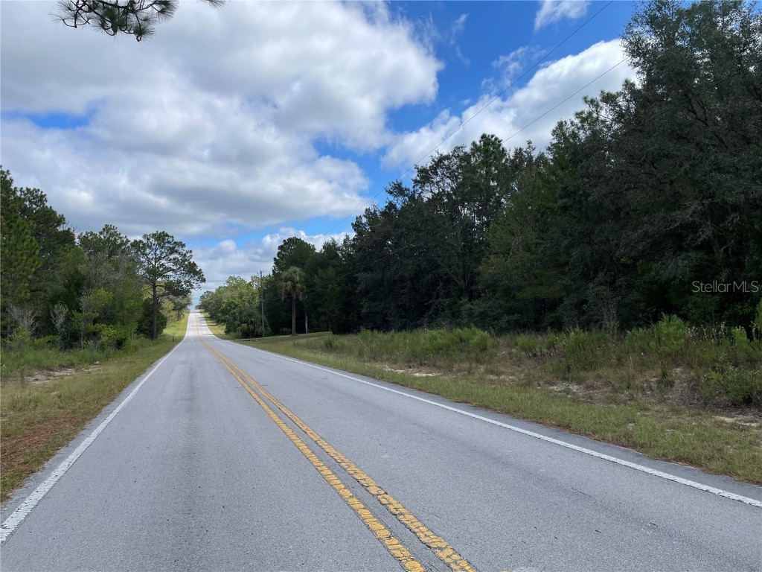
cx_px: 381
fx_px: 572
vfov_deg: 53.1
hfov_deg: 67.3
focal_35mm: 26
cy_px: 286
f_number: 1.6
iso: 32
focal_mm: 4.2
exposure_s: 1/4292
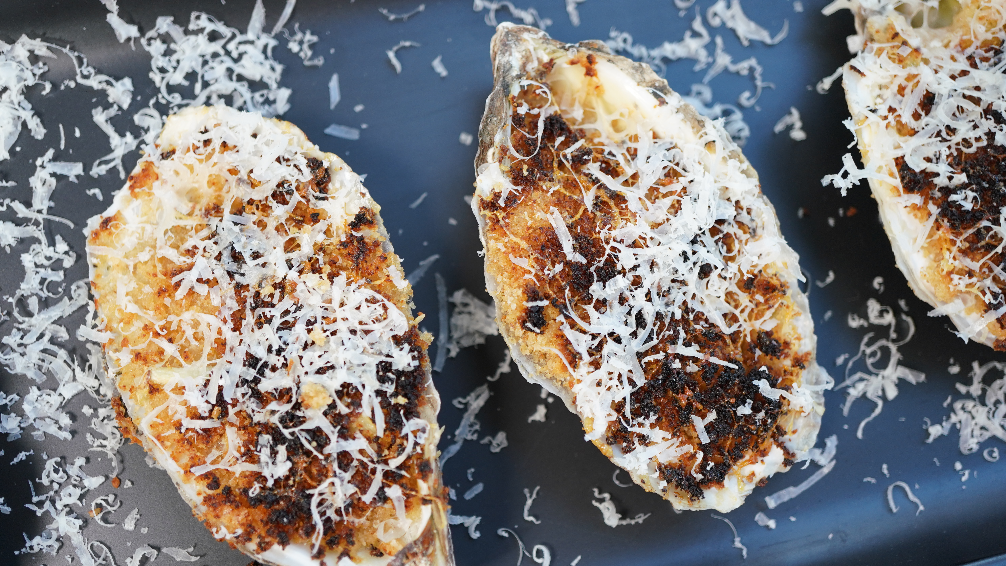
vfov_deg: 24.9
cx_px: 499
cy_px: 305
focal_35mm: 48
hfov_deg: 42.9
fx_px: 1280
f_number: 3.5
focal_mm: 30
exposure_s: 1/80
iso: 400
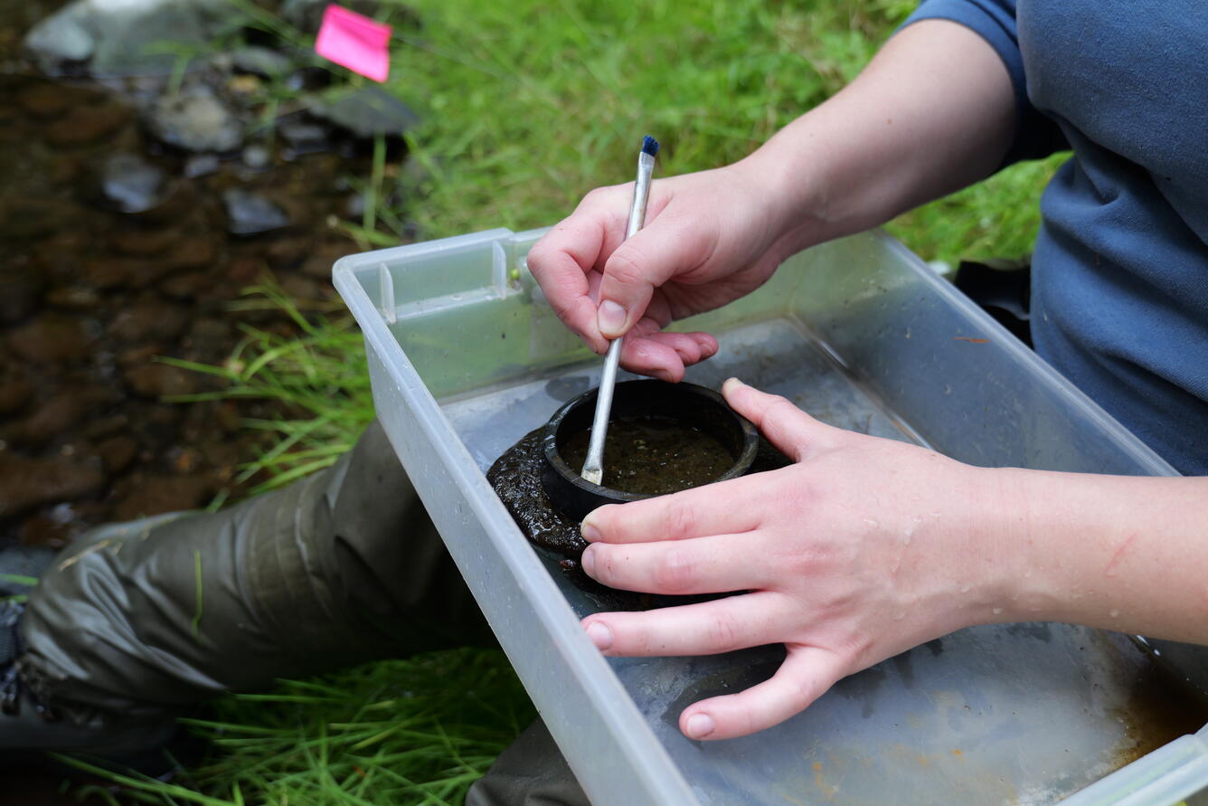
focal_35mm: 32
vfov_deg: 41.1
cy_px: 403
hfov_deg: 58.7
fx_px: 1074
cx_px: 604
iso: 320
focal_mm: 32
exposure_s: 1/100
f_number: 4.5
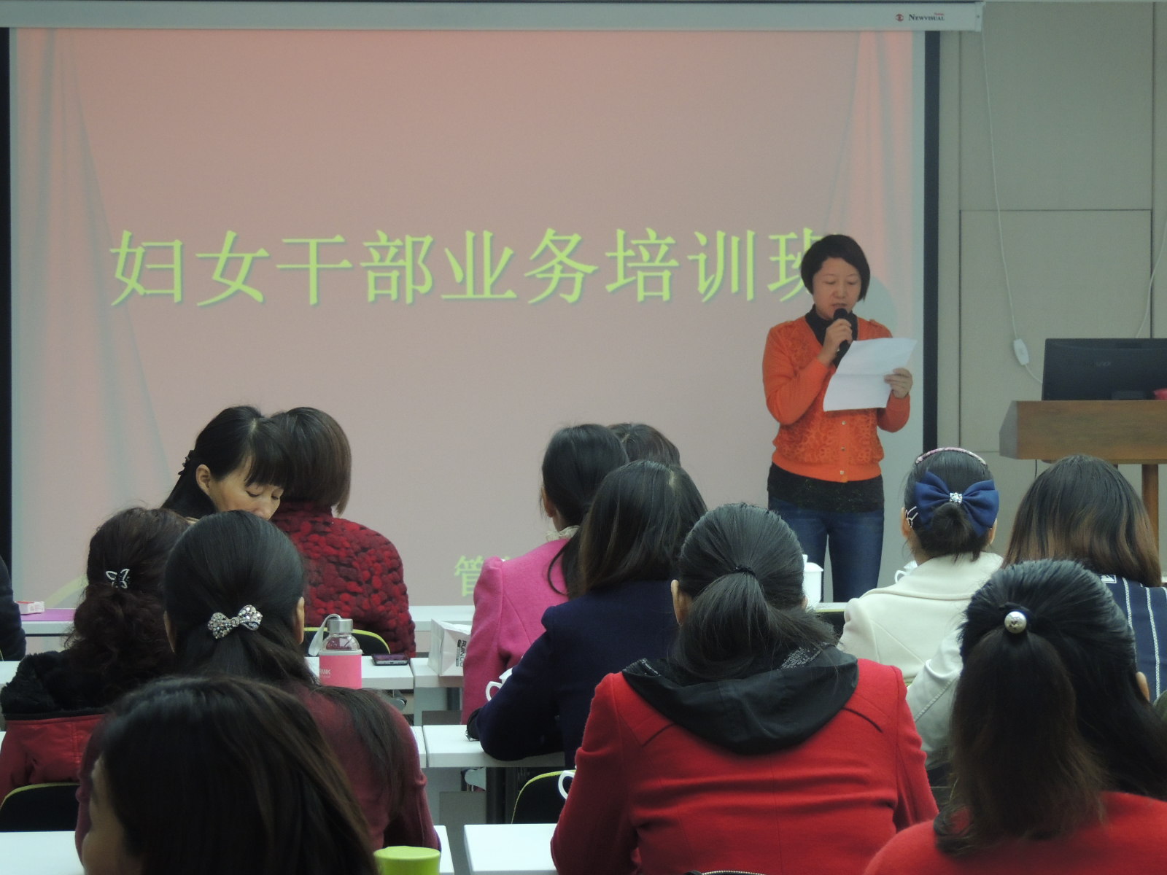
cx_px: 584
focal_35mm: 120
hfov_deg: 16.4
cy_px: 438
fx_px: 4046
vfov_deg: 12.3
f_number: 4.2
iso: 400
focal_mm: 21.4
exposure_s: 1/30
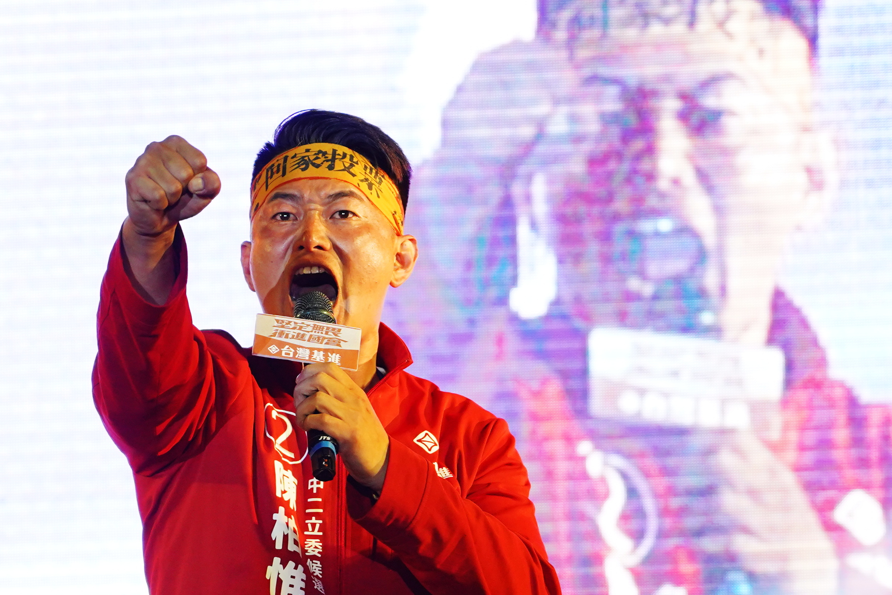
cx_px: 343
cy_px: 323
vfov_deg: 5.4
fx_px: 6268
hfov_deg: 8.1
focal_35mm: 253
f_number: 4
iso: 1600
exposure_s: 1/500
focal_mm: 101
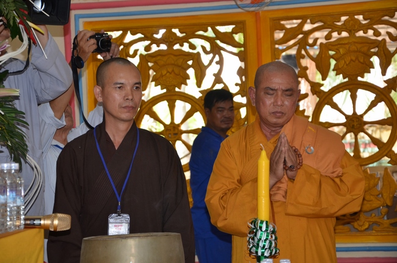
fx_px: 1156
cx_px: 198
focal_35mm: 105
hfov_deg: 19.5
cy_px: 132
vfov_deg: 13.0
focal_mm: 70
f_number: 5.3
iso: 640
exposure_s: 1/60
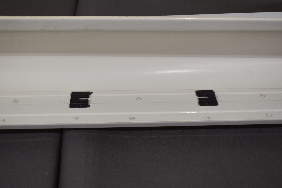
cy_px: 94
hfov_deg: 38.9
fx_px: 399
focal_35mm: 51
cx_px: 141
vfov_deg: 26.5
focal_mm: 34
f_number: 5.6
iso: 320
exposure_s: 1/125
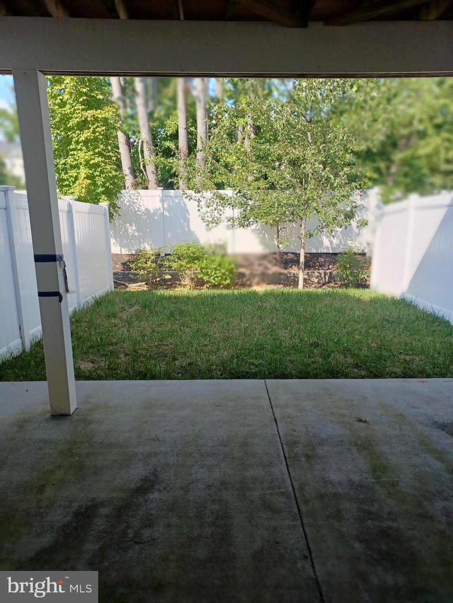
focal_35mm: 25
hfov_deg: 54.9
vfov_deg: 69.4
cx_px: 226
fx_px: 436
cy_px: 302
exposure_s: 1/119
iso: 40
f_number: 1.8
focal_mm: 4.6
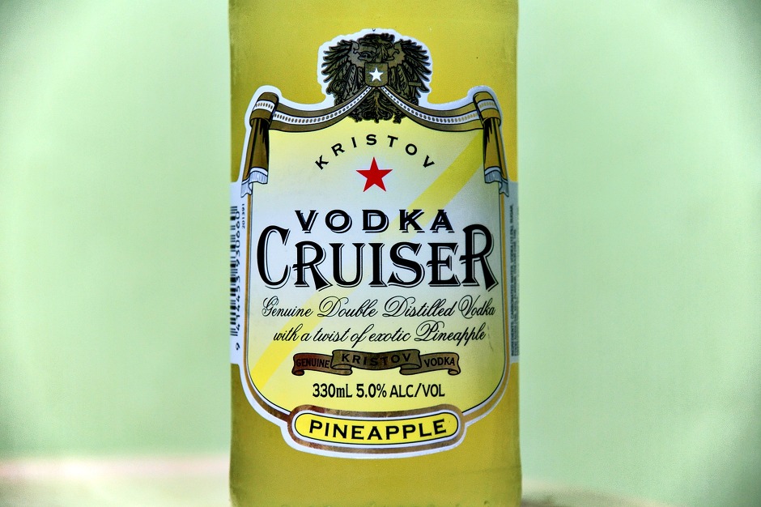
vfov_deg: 8.7
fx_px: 3328
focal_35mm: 158
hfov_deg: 13.0
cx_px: 380
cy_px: 254
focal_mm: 105
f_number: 5.6
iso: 400
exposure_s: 1/25
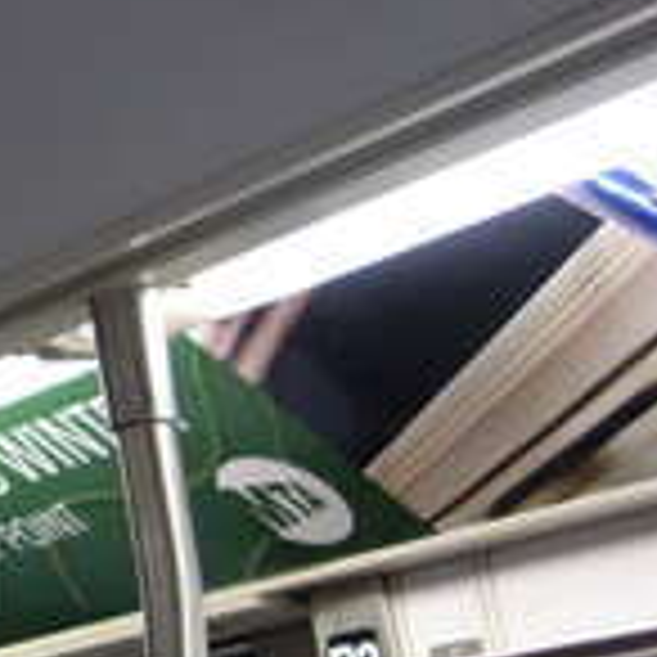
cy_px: 227
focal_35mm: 130
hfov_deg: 10.6
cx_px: -1130
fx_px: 2791
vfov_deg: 13.4
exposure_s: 1/250
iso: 800
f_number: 1.8
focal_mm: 10.4
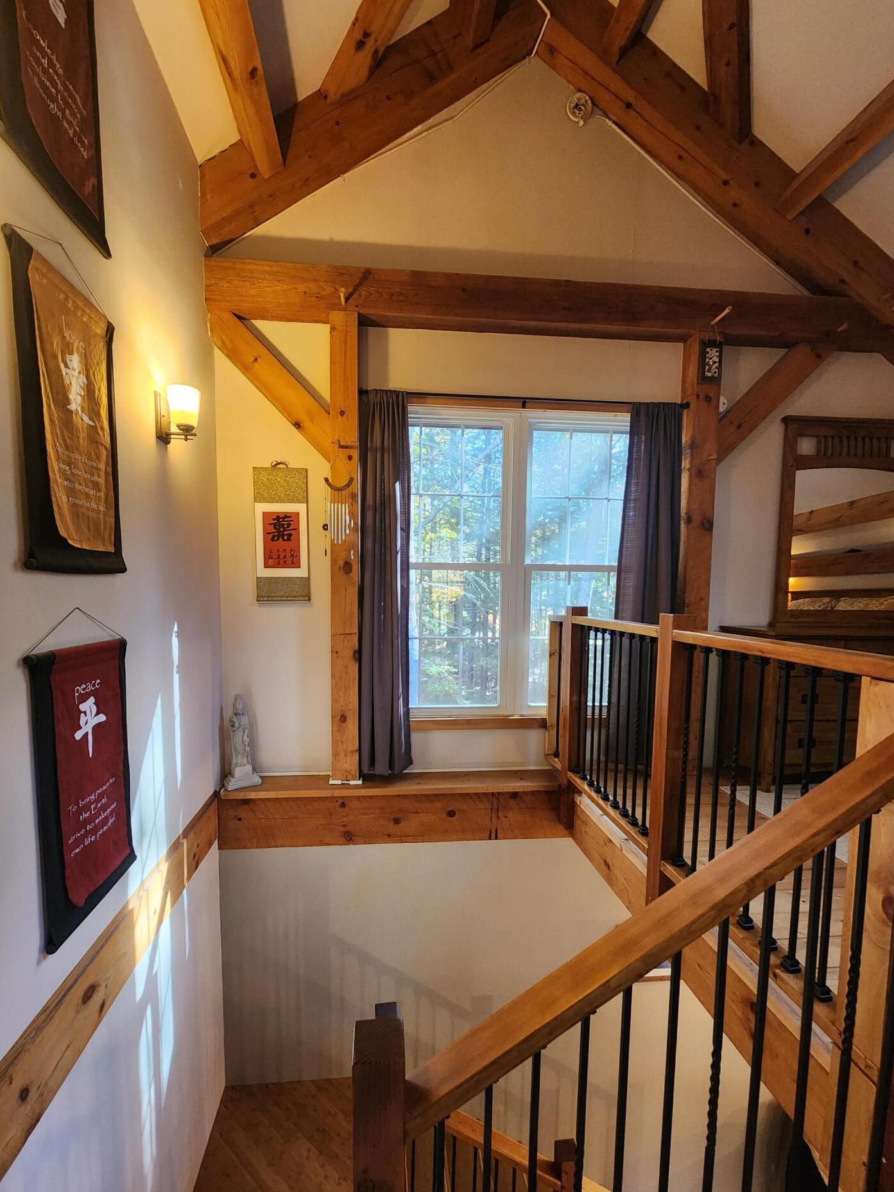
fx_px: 482
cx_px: 419
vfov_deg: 101.9
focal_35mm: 14
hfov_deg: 85.6
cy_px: 637
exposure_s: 1/60
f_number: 2.2
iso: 400
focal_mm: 2.2
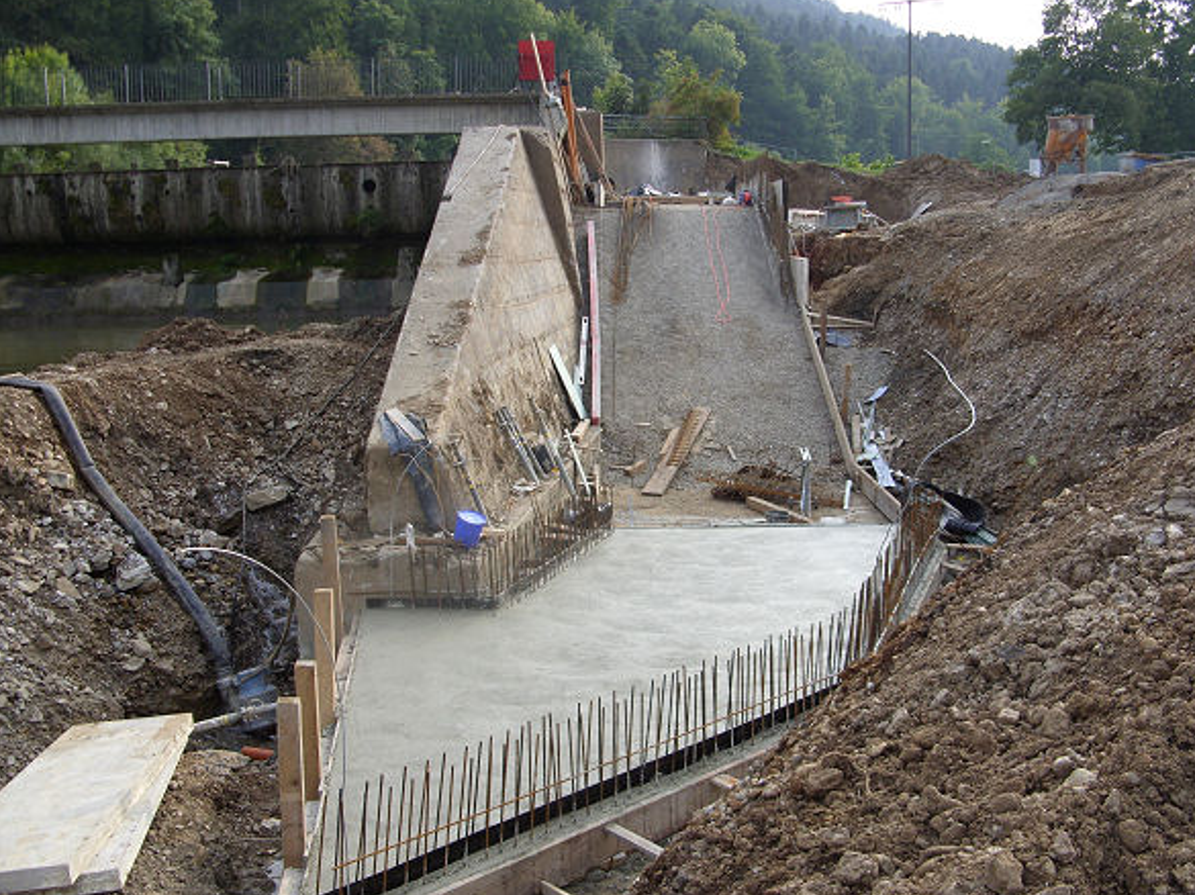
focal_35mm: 39
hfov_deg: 47.9
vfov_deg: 36.8
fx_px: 1346
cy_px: 448
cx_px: 609
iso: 50
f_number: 2.8
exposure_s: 1/402
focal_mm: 6.3
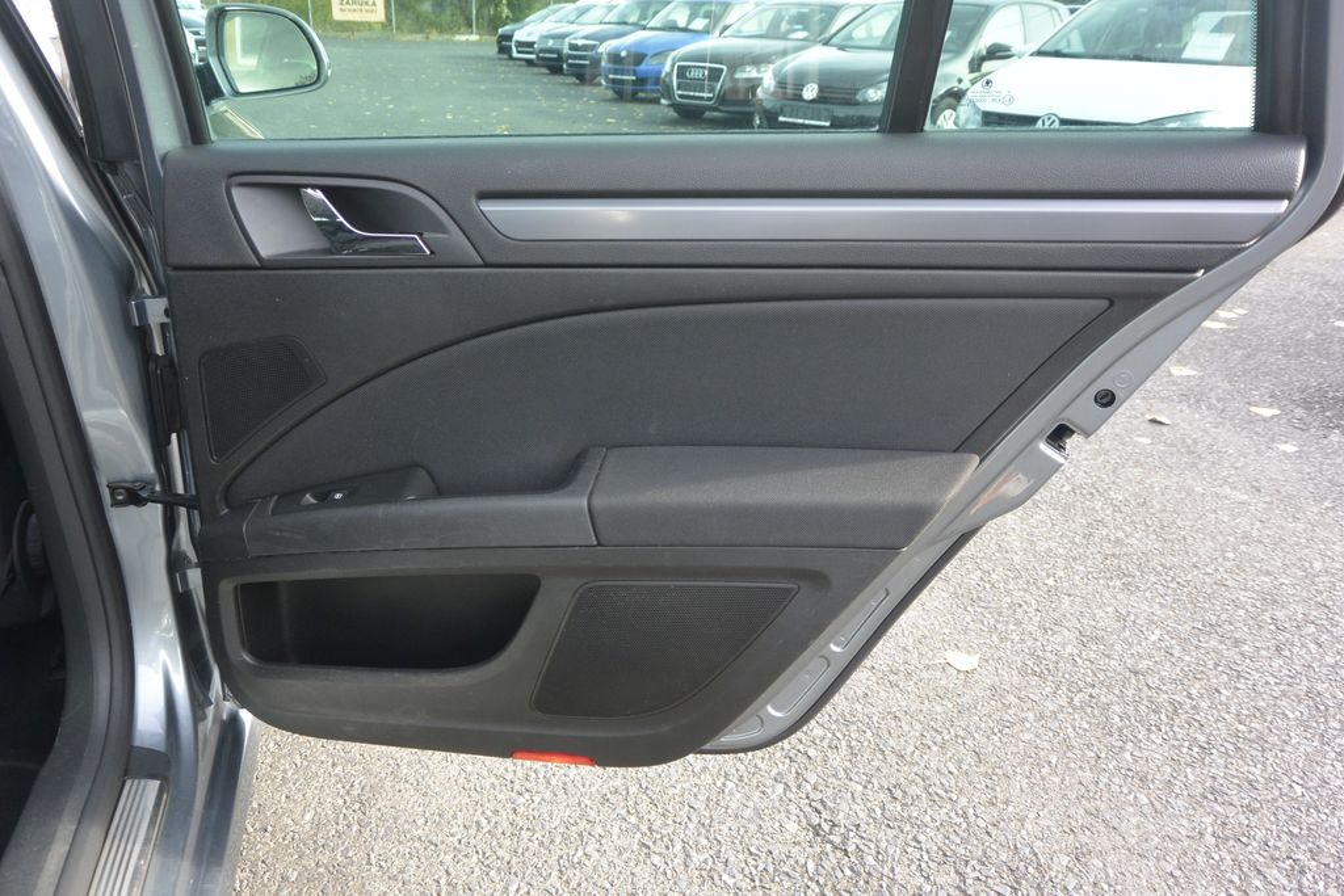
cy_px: 448
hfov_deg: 67.4
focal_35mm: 27
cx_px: 672
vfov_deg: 47.9
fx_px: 1008
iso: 200
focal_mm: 10
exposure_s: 1/160
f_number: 3.5
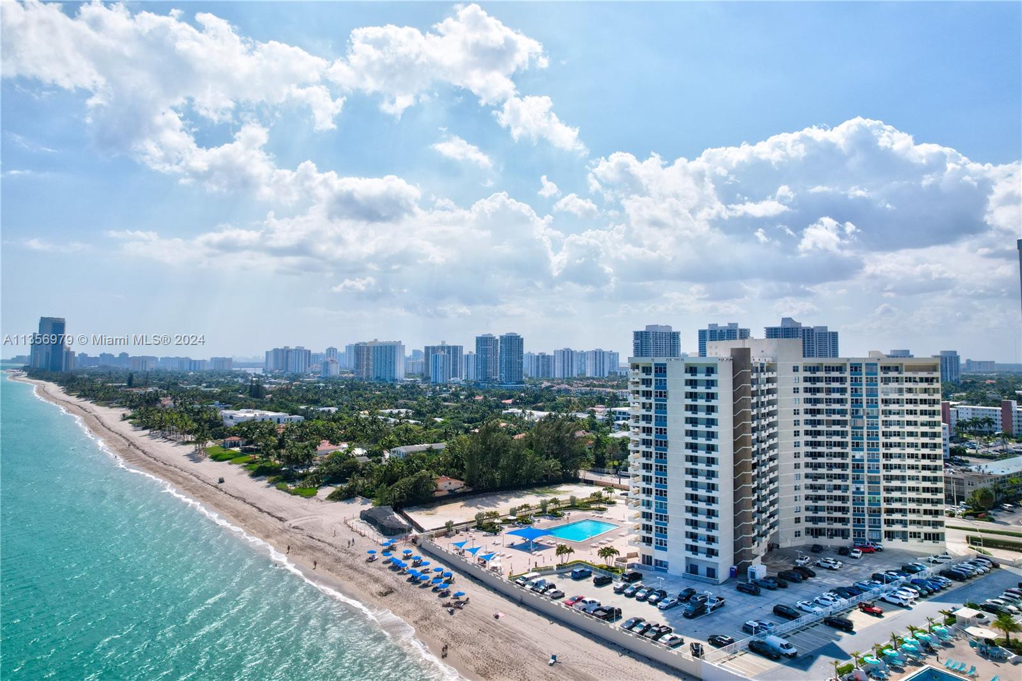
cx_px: 511
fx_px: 624
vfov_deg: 57.2
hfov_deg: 78.6
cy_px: 340
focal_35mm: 22
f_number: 2.8
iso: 130
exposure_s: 1/6400
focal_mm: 8.4
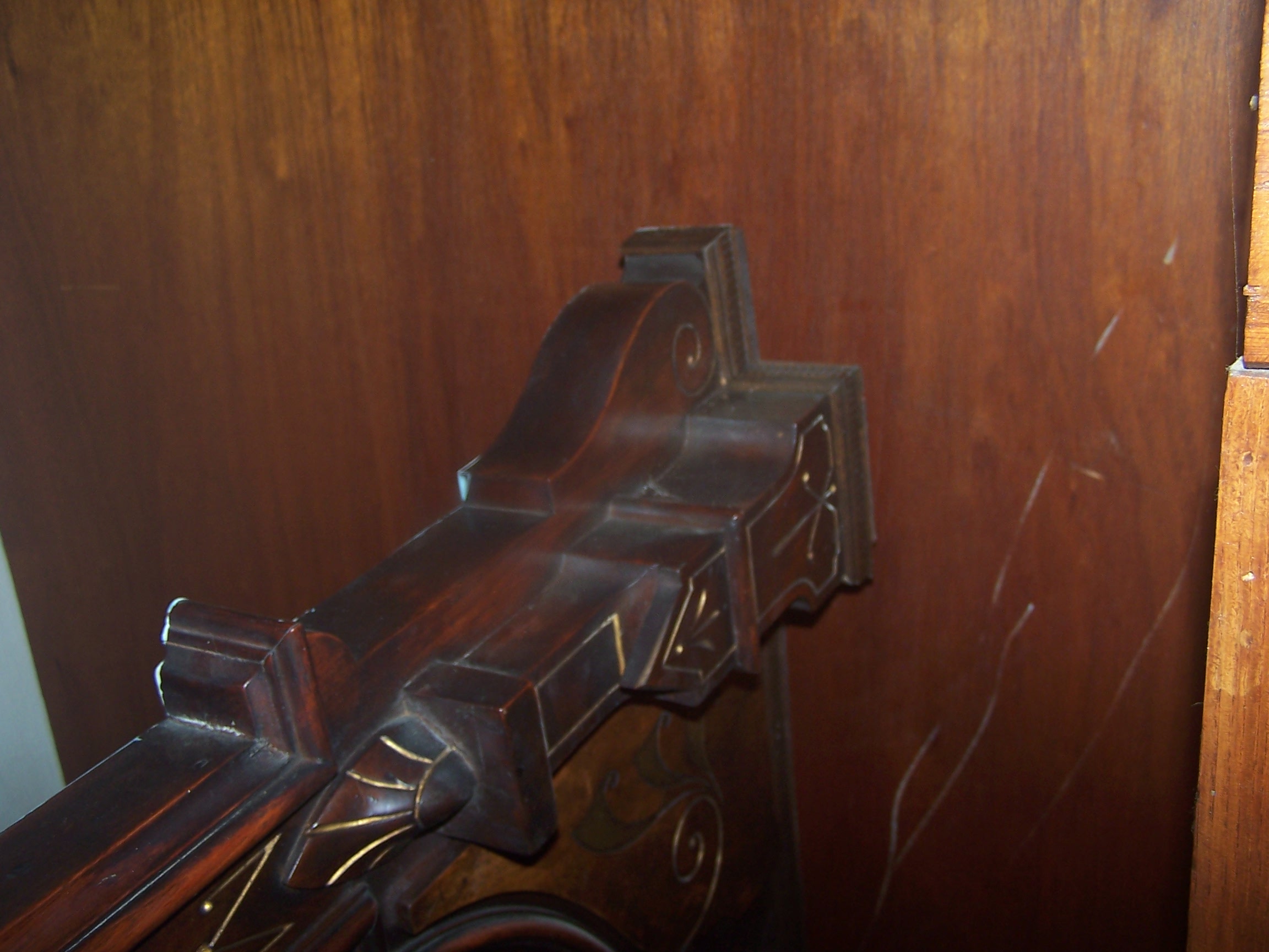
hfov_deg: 49.0
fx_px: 1393
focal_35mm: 38
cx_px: 634
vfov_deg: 37.7
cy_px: 476
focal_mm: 6.3
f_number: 2.8
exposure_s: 1/60
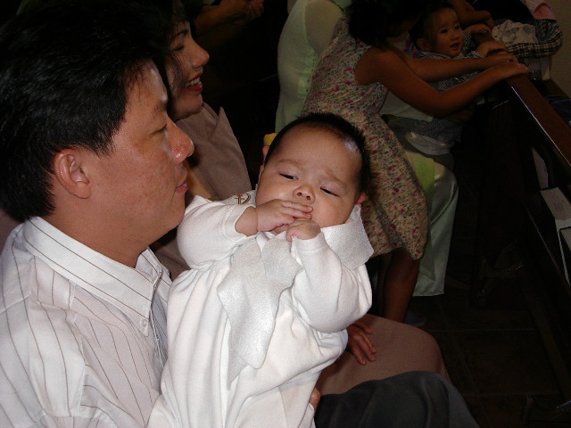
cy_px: 214
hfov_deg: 36.8
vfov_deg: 28.0
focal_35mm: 52
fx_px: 858
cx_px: 286
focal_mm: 7.8
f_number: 3
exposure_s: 1/60
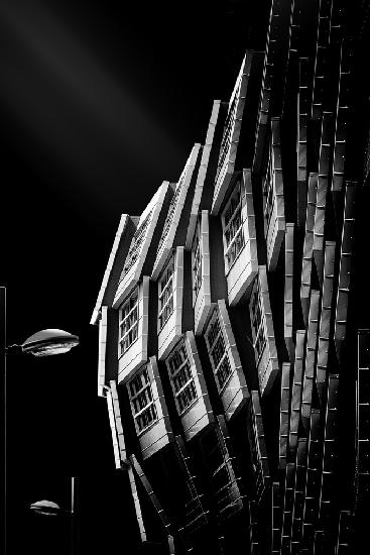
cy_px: 278
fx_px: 2311
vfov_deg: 13.7
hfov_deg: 9.2
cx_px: 185
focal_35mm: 150
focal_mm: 100
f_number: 7.1
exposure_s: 1/200
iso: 100
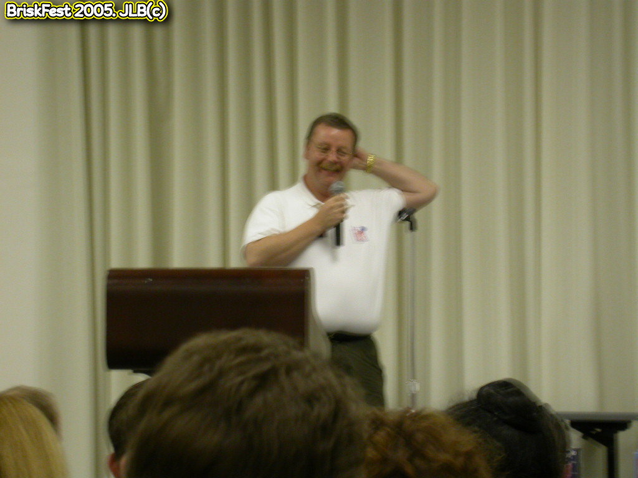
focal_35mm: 154
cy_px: 239
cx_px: 319
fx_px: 2838
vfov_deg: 9.6
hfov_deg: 12.8
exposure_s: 1/6.9
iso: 100
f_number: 5.1
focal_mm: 32
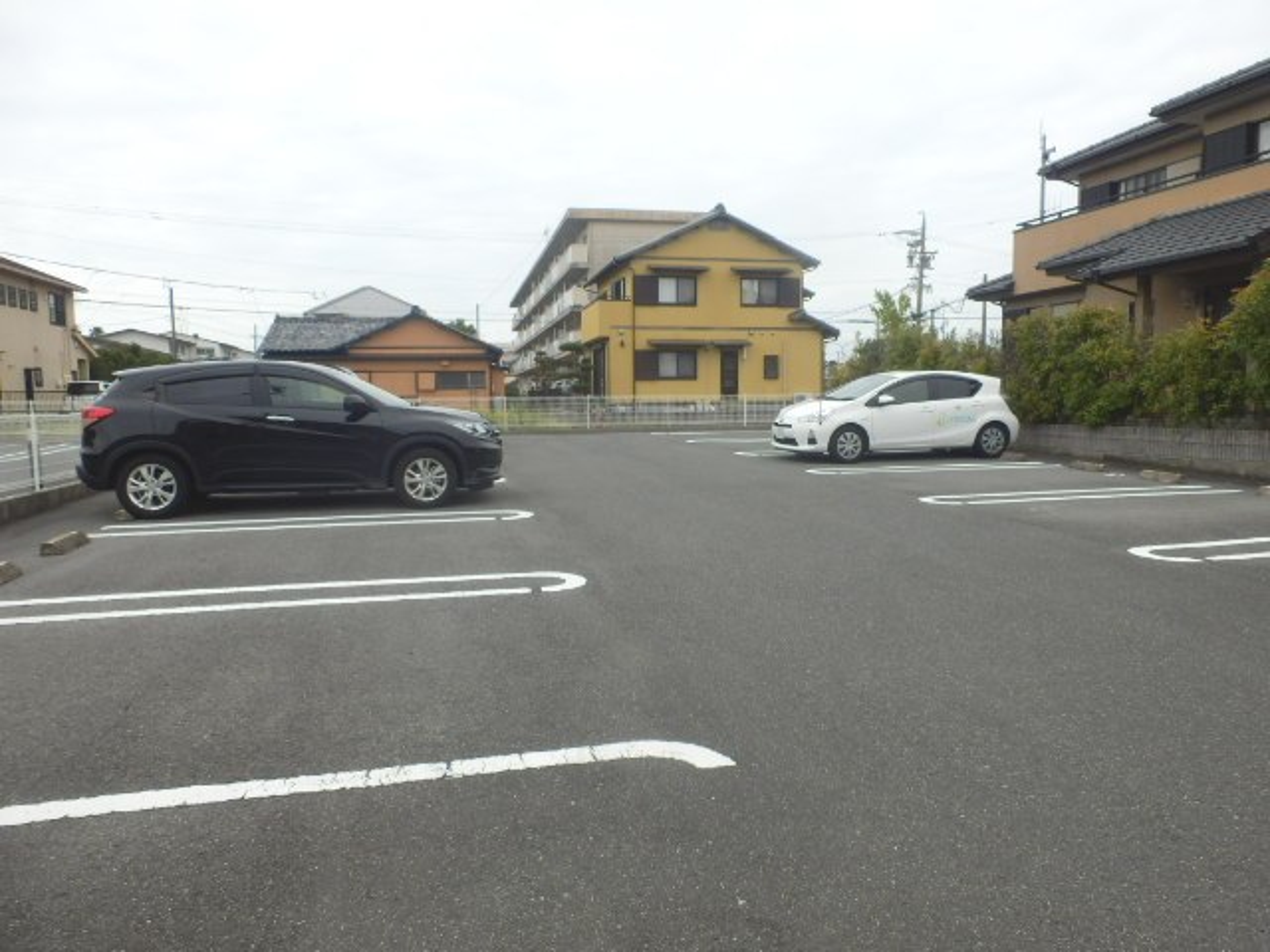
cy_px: 476
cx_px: 635
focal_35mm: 24
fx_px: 881
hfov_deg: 71.6
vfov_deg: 56.8
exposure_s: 1/125
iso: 80
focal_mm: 4.2
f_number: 7.9
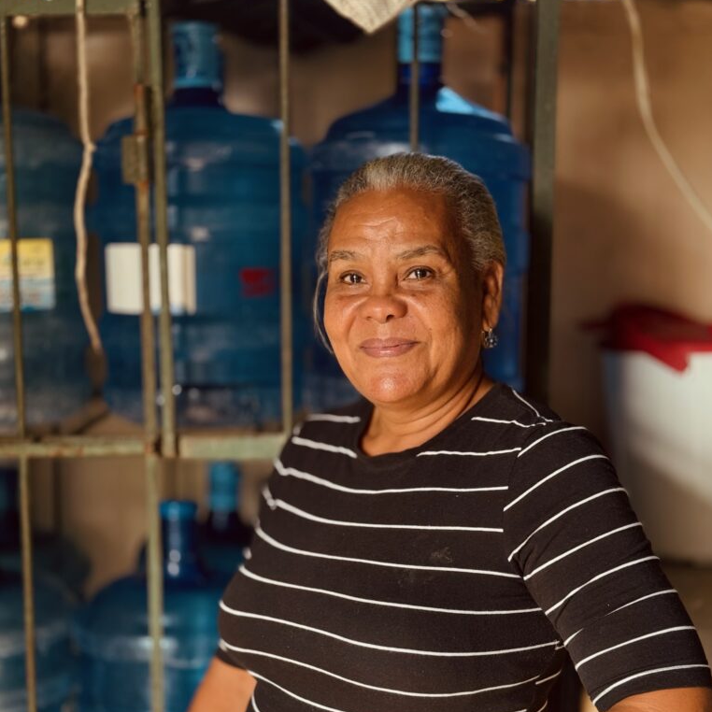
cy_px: 452
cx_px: 358
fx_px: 1326
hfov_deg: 30.0
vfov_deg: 29.9
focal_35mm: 57
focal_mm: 6.76
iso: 64
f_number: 1.78
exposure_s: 1/121
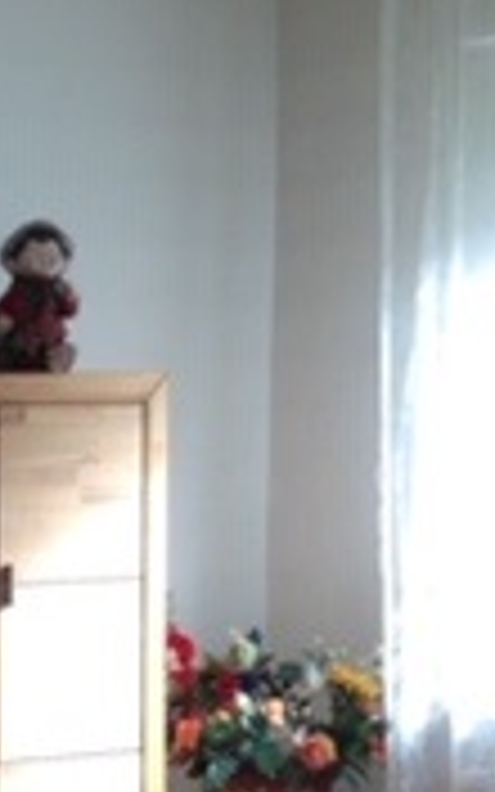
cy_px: 832
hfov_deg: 9.1
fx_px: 2914
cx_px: -495
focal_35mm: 135
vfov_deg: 15.1
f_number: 2.4
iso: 64
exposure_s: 1/40
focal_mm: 4.28
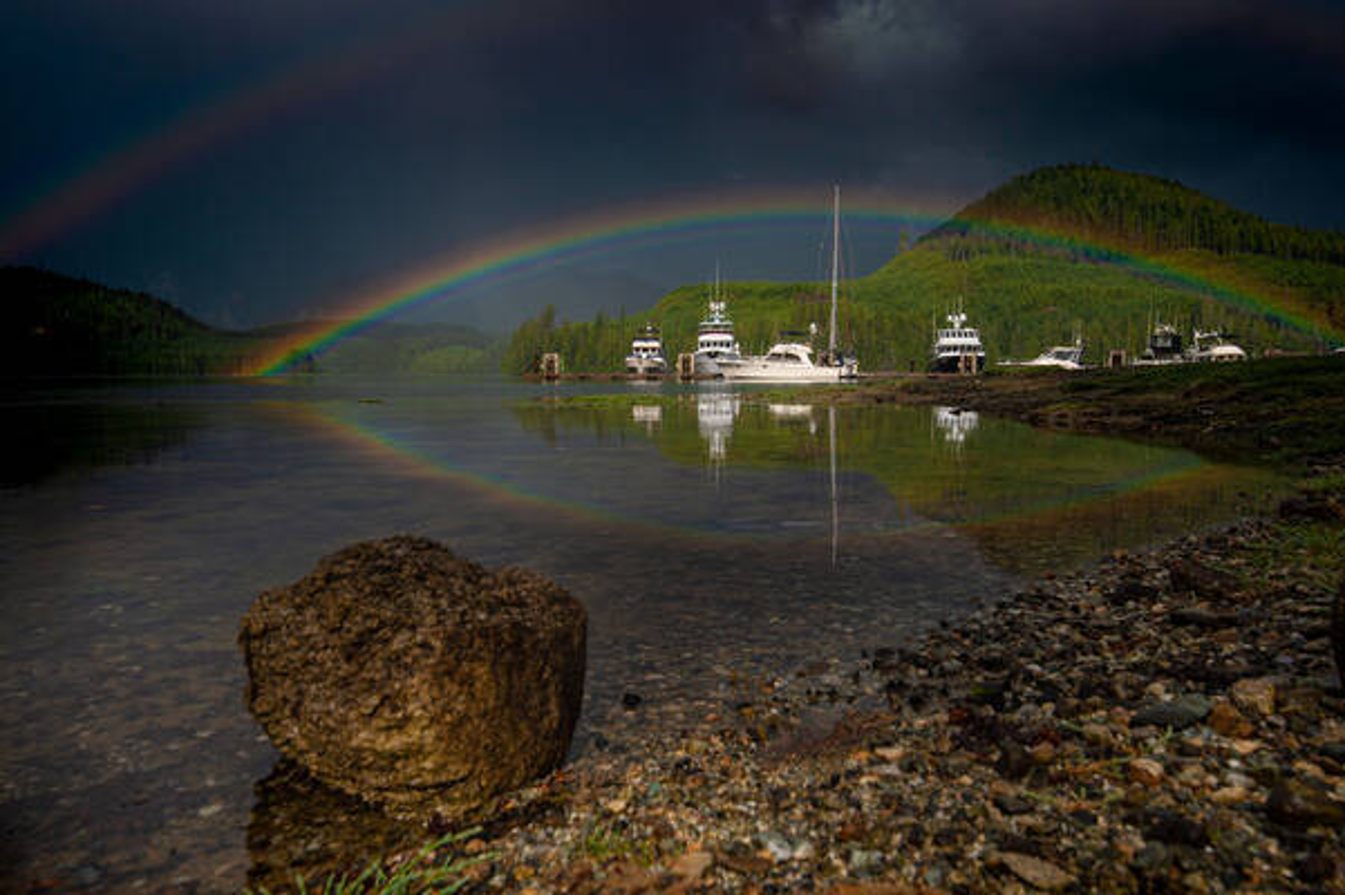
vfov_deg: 43.6
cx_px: 672
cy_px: 448
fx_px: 1120
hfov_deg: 62.0
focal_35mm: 30
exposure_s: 1/500
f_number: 16
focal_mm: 30
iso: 250
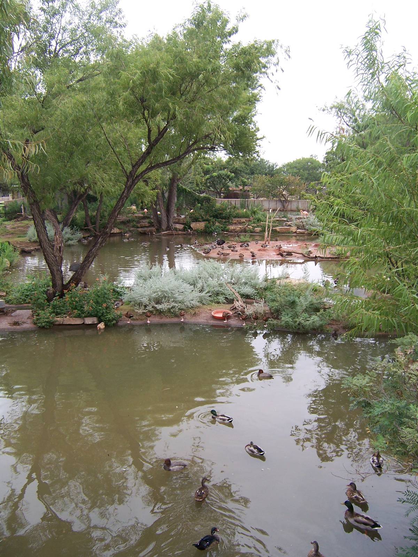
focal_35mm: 33
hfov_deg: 42.9
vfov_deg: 55.4
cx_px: 209
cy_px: 278
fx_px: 531
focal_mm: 5.5
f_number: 3.4
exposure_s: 1/125
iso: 80
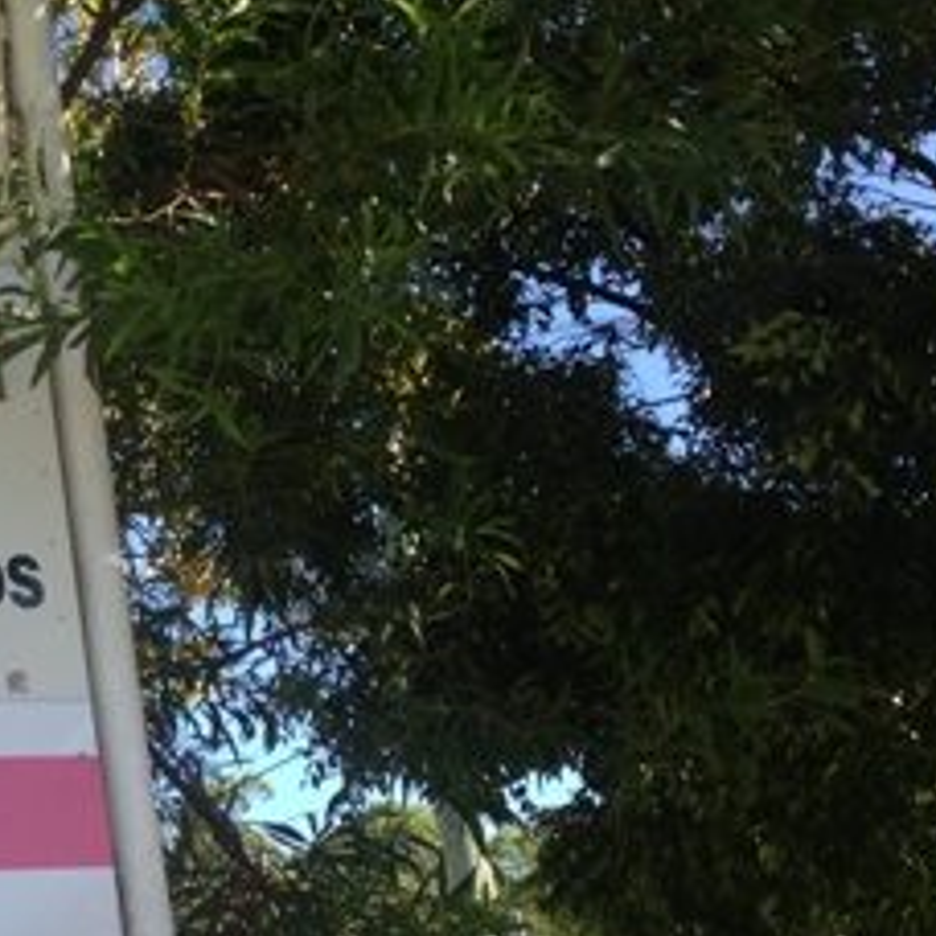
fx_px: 2509
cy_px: 452
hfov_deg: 19.3
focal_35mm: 82
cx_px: -316
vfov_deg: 21.1
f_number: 2.4
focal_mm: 4.13
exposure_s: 1/488
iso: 50
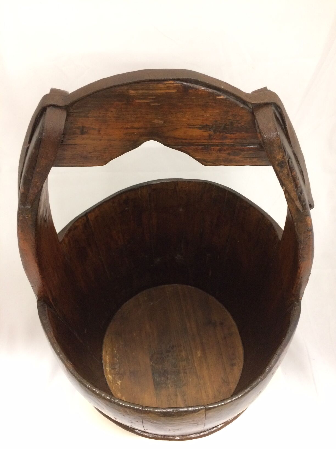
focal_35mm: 29
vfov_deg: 61.7
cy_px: 224
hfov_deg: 48.2
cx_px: 168
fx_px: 375
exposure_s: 1/33
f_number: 2.2
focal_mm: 4.15
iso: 320
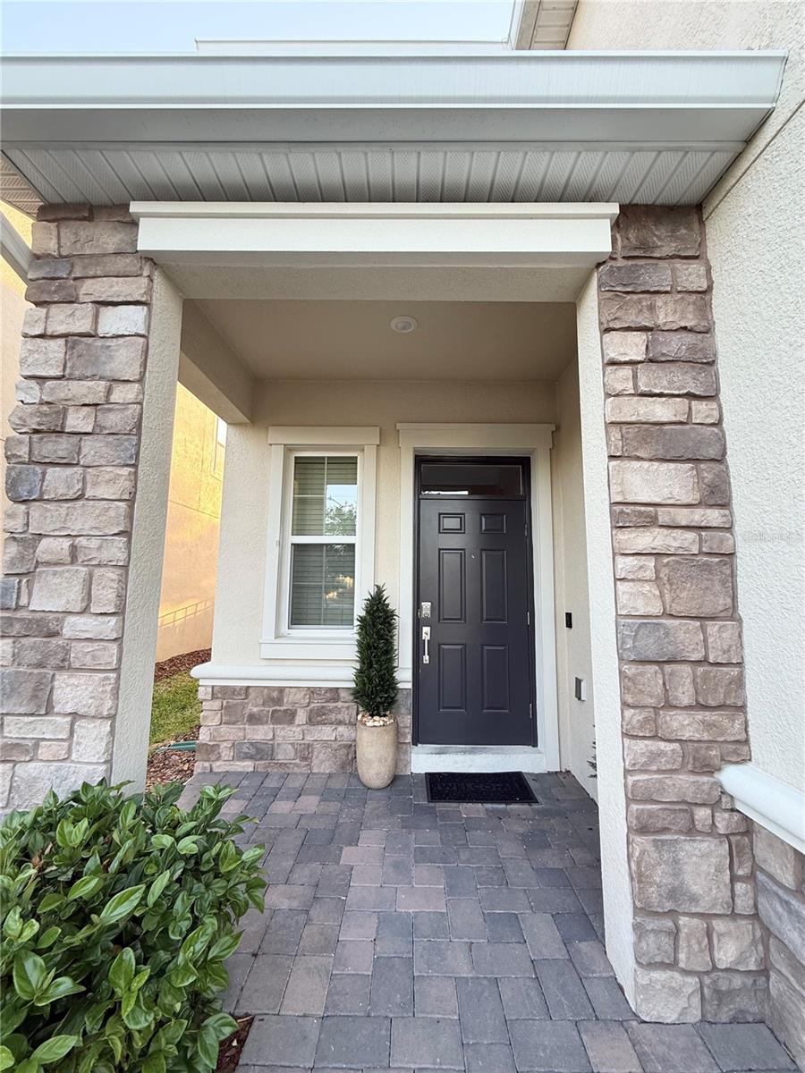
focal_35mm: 14
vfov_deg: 102.1
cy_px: 536
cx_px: 402
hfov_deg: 85.7
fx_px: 434
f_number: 2.2
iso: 80
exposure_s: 1/99
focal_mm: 2.22
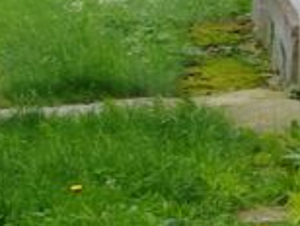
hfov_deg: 6.3
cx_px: -427
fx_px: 2595
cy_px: 170
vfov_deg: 5.0
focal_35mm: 299
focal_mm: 5.52
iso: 100
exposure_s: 1/310
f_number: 1.9
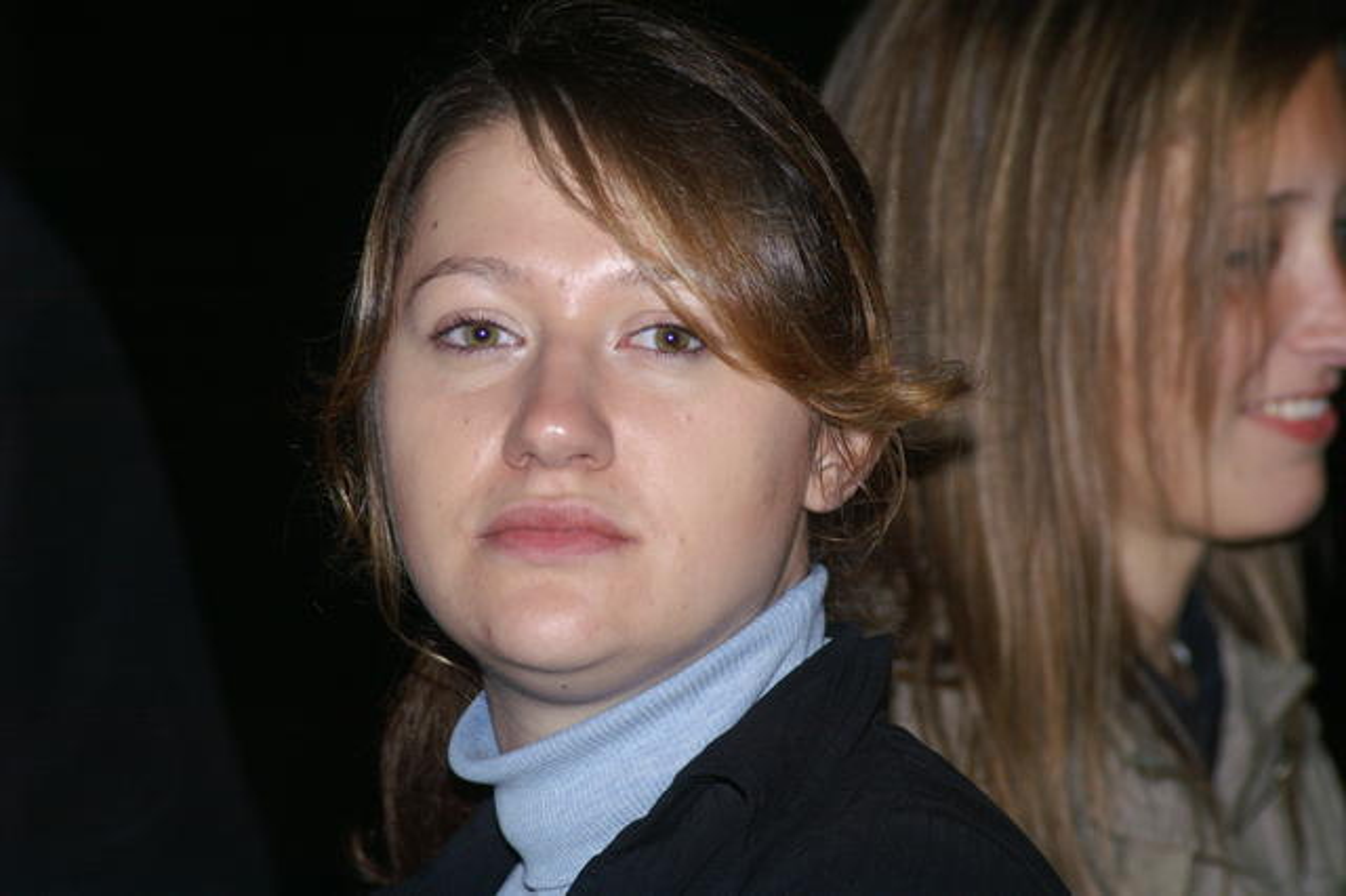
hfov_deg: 7.6
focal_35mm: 270
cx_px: 673
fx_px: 10089
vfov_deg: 5.1
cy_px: 448
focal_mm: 180
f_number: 5.6
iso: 400
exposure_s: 1/125
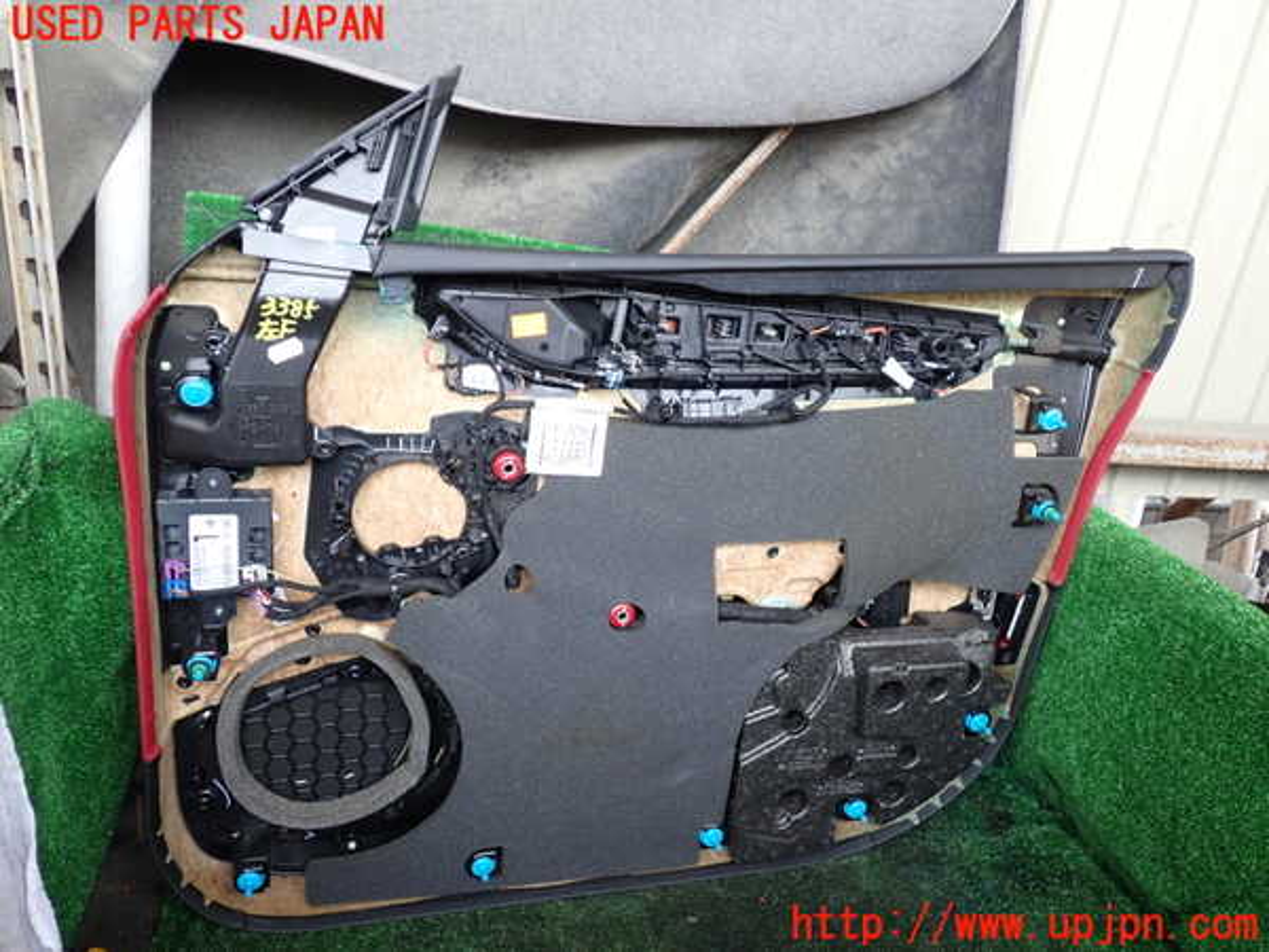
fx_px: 1100
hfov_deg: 60.0
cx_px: 634
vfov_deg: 46.8
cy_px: 476
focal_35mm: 30
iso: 200
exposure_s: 1/60
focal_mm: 5.4
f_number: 2.3
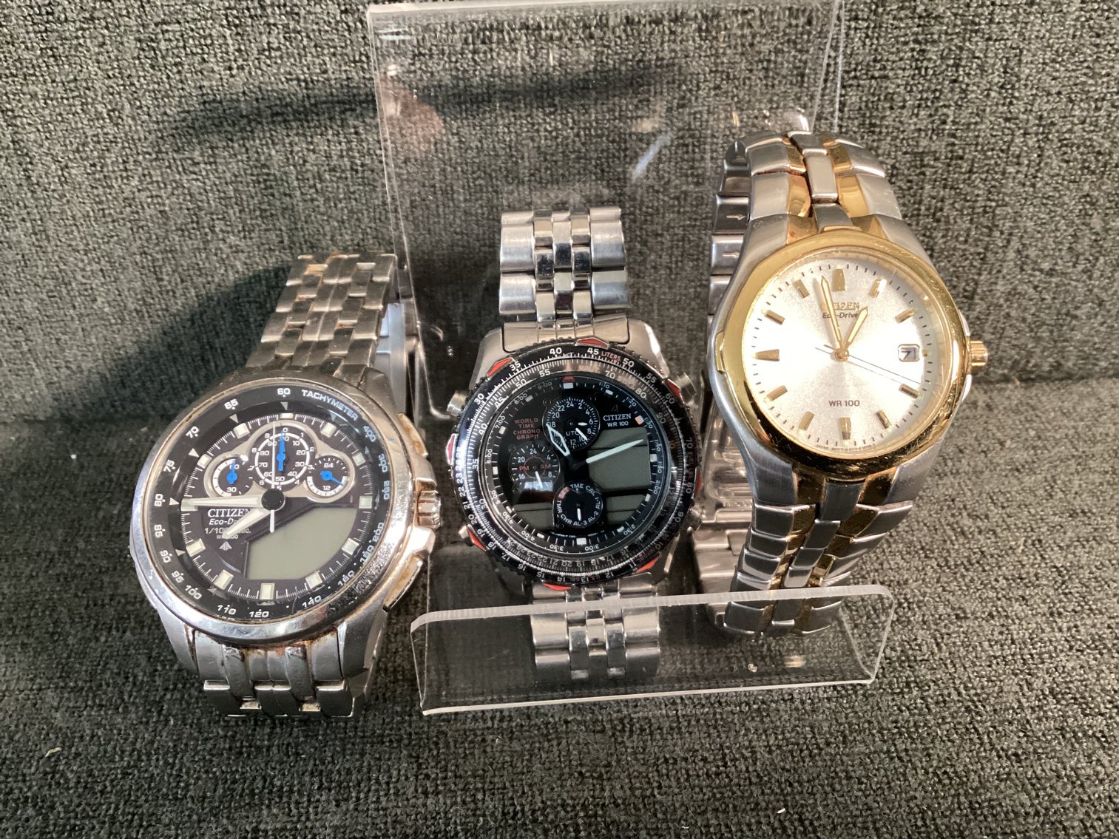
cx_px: 560
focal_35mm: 31
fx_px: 1002
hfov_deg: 58.3
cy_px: 420
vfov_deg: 45.4
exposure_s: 1/30
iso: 320
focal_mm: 3.3
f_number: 2.4
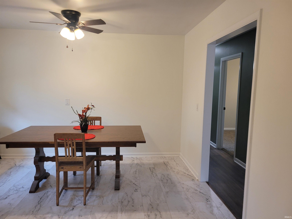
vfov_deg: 53.1
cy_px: 110
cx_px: 146
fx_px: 219
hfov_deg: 67.3
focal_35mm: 26
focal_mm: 5.4
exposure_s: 1/60
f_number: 1.8
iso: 200
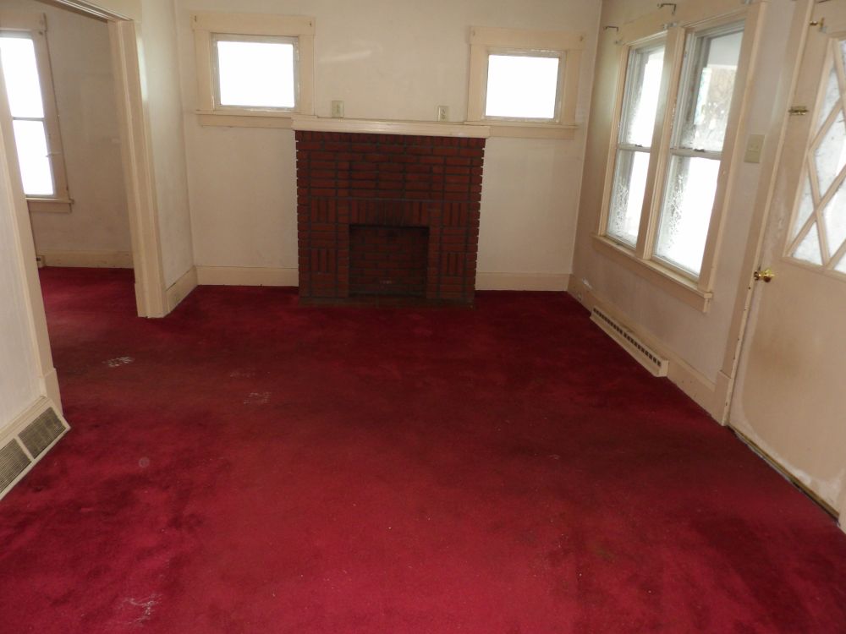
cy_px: 317
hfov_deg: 71.6
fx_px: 587
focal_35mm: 24
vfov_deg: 56.8
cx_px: 423
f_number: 3.2
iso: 285
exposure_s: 1/32
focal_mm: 4.3
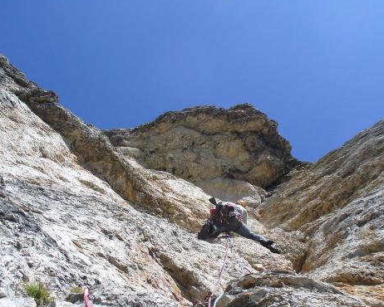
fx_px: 568
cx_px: 196
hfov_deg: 37.3
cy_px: 175
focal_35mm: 50
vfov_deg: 30.2
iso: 80
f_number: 5.6
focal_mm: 6.1
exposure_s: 1/400
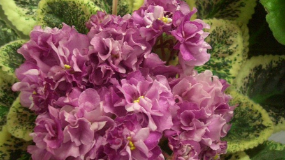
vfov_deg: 26.4
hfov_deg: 45.5
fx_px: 340
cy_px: 103
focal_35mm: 45
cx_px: 143
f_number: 2.8
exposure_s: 1/25
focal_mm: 6.8
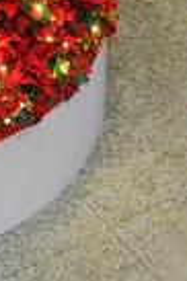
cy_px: -168
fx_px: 1133
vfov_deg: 13.2
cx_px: -118
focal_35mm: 145
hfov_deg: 9.1
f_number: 8
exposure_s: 5
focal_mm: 28
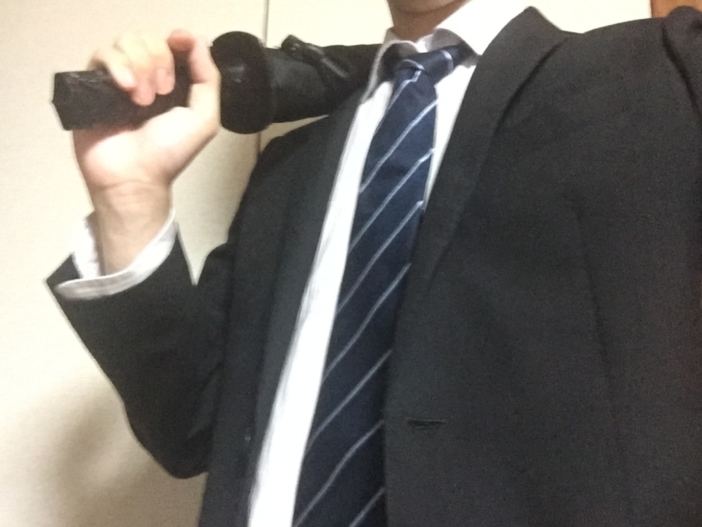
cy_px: 264
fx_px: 629
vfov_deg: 45.4
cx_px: 351
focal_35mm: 31
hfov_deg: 58.4
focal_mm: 2.65
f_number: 2.2
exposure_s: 1/15
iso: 800
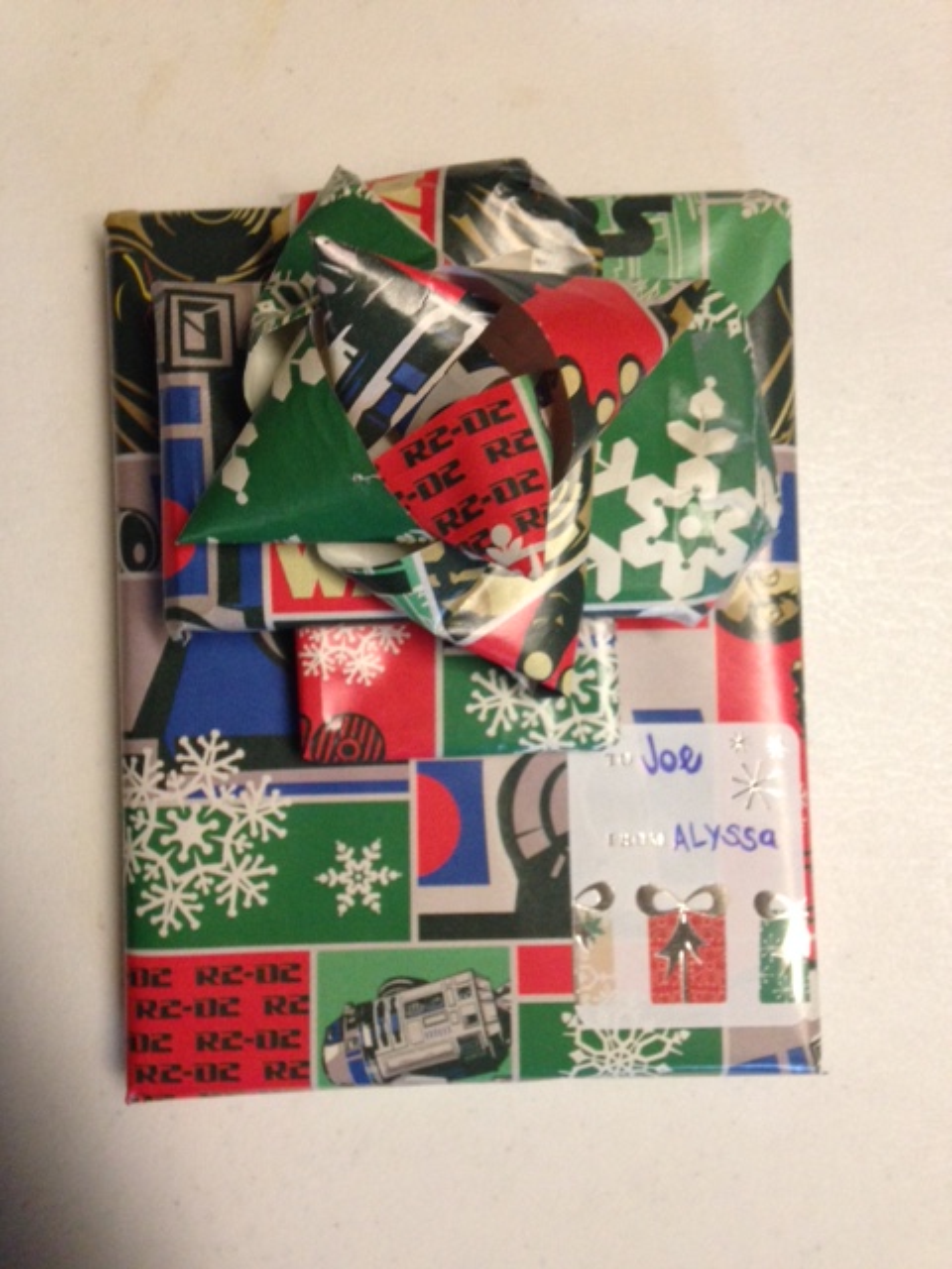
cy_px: 634
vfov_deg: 55.4
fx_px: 1210
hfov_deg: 42.9
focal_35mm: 33
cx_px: 476
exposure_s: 1/20
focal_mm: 4.12
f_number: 2.4
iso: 250
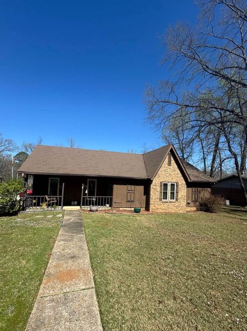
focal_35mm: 16
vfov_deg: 94.4
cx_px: 117
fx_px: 152
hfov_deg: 78.0
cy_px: 175
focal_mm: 2.22
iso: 50
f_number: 2.2
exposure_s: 1/1789
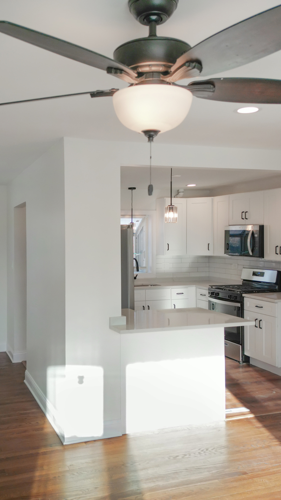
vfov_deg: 56.6
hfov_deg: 33.4
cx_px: 93
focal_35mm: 35
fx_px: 464
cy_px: 250
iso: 200
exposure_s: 1/320
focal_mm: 6.72
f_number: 1.7
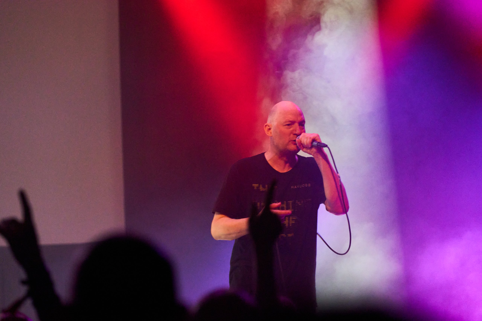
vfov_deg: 9.0
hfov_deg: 13.5
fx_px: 2035
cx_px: 241
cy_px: 160
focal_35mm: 152
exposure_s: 1/250
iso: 8000
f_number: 4
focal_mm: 152
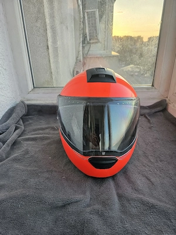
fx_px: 156
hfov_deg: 58.9
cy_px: 118
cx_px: 88
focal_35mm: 23
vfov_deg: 73.9
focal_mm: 6.3
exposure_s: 1/192
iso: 125
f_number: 1.7
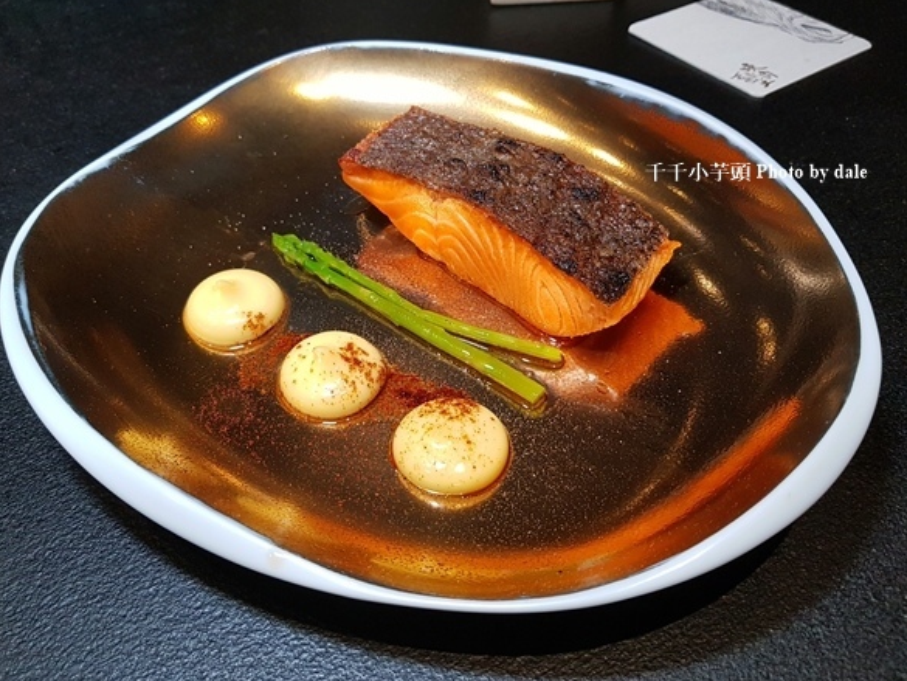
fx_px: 734
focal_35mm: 28
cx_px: 423
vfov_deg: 49.7
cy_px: 323
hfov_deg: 63.4
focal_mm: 4.3
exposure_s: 1/60
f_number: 1.7
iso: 125
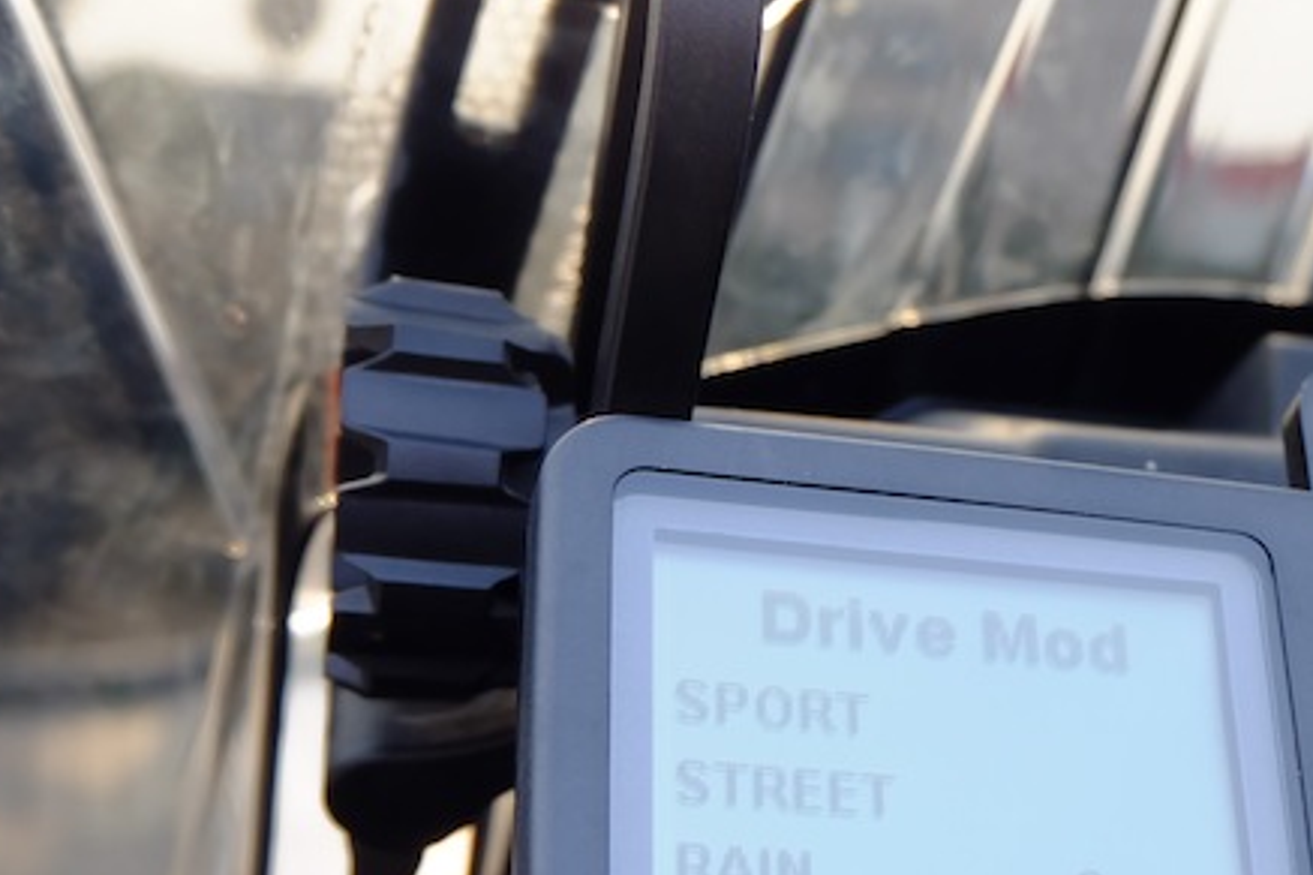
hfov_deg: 29.5
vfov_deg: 19.5
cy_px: 846
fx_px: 2479
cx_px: 868
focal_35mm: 68
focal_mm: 19.2
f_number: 5
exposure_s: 1/125
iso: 400
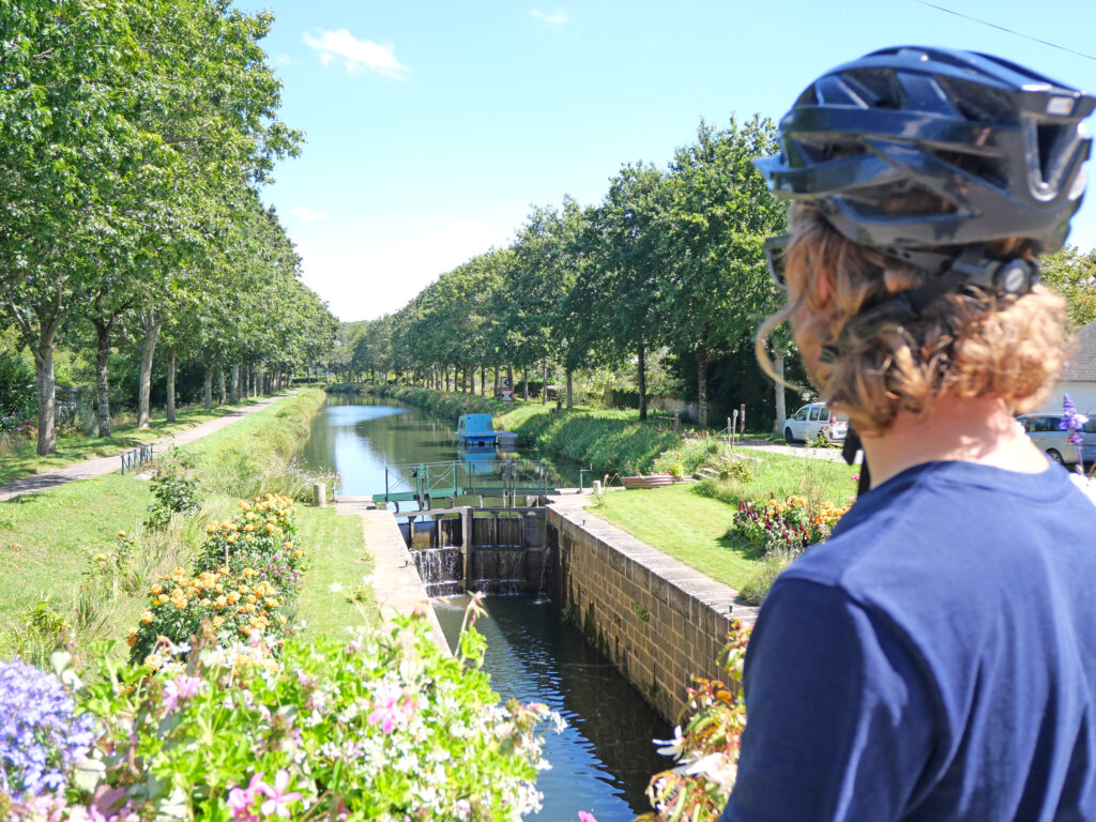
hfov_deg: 56.8
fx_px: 1013
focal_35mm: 32
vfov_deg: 44.2
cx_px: 548
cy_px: 411
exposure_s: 1/400
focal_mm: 16
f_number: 3.9
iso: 200
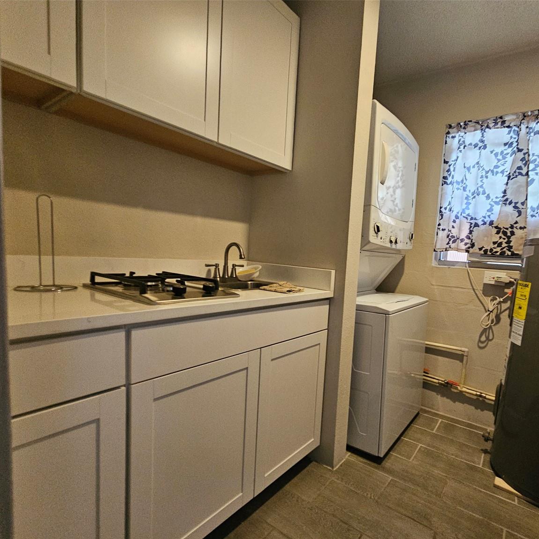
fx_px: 282
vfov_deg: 87.4
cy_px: 281
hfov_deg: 85.7
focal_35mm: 16
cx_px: 337
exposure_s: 1/30
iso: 640
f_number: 2.2
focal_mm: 2.2
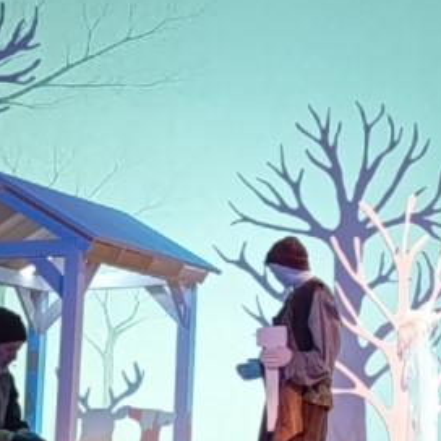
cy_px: 62
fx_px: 2767
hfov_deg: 9.0
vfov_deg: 9.1
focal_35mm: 192
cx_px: 516
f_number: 1.7
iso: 1725
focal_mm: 5.24
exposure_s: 1/20
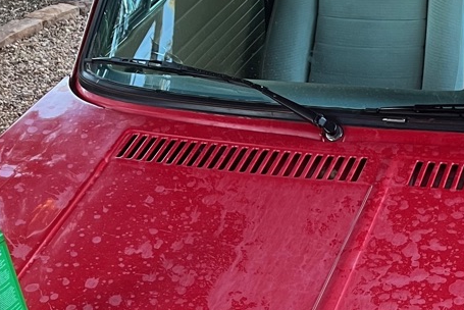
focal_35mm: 95
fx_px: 1225
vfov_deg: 14.3
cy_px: 291
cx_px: 336
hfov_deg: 21.3
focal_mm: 5.7
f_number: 1.5
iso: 125
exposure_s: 1/74
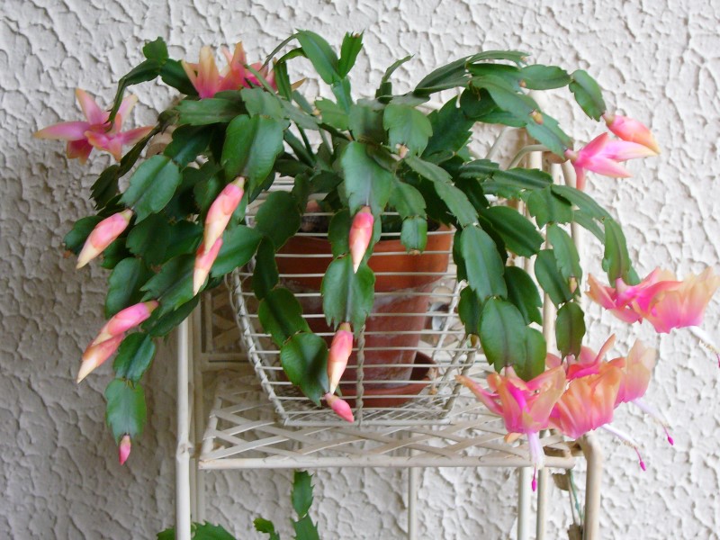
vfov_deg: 21.3
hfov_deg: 28.2
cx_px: 360
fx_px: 1435
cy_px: 270
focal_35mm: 69
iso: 200
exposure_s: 1/8
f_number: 4
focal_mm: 11.5
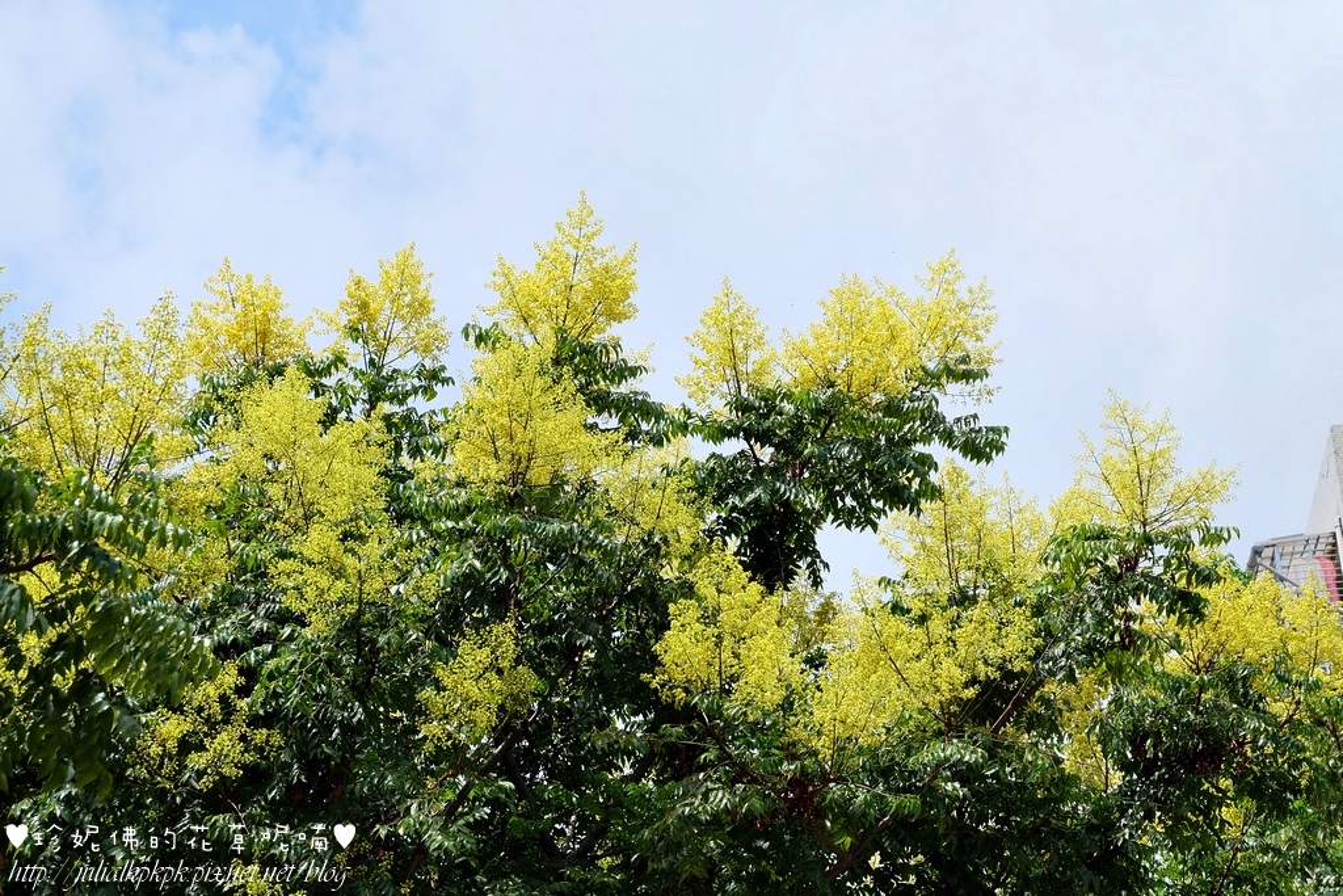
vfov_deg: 18.2
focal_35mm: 75
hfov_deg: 27.0
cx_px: 672
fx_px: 2798
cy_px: 448
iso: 800
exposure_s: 1/1700
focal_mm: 50
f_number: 7.1
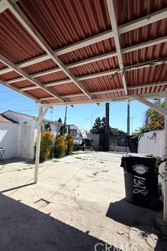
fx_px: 139
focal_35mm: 20
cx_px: 28
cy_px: 127
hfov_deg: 56.4
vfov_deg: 84.0
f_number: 2.2
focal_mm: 2.22
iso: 20
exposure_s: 1/970
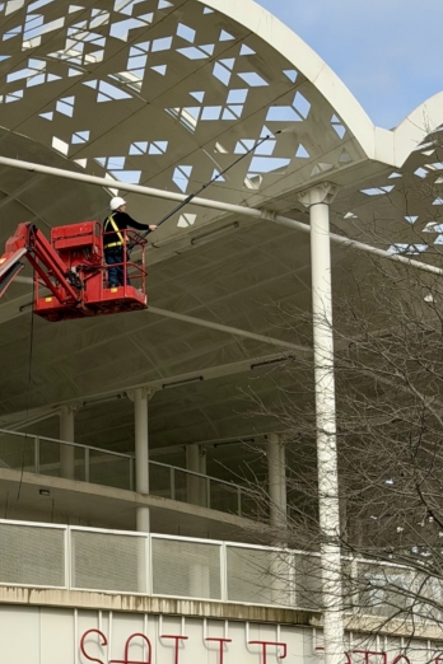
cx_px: 0
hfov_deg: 13.8
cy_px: 491
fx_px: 1809
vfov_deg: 20.7
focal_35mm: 98
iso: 64
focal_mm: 6.76
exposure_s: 1/4878
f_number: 1.78
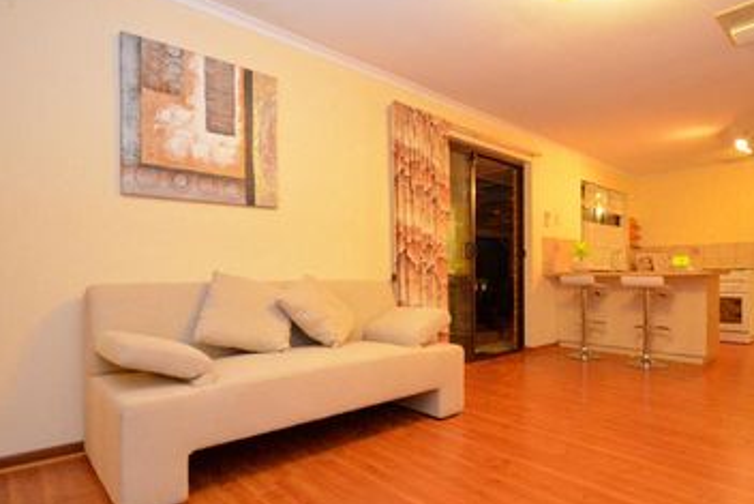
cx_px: 452
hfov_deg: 82.9
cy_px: 269
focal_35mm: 20
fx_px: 419
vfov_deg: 61.9
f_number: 4
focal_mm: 10
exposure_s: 1/60
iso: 2800
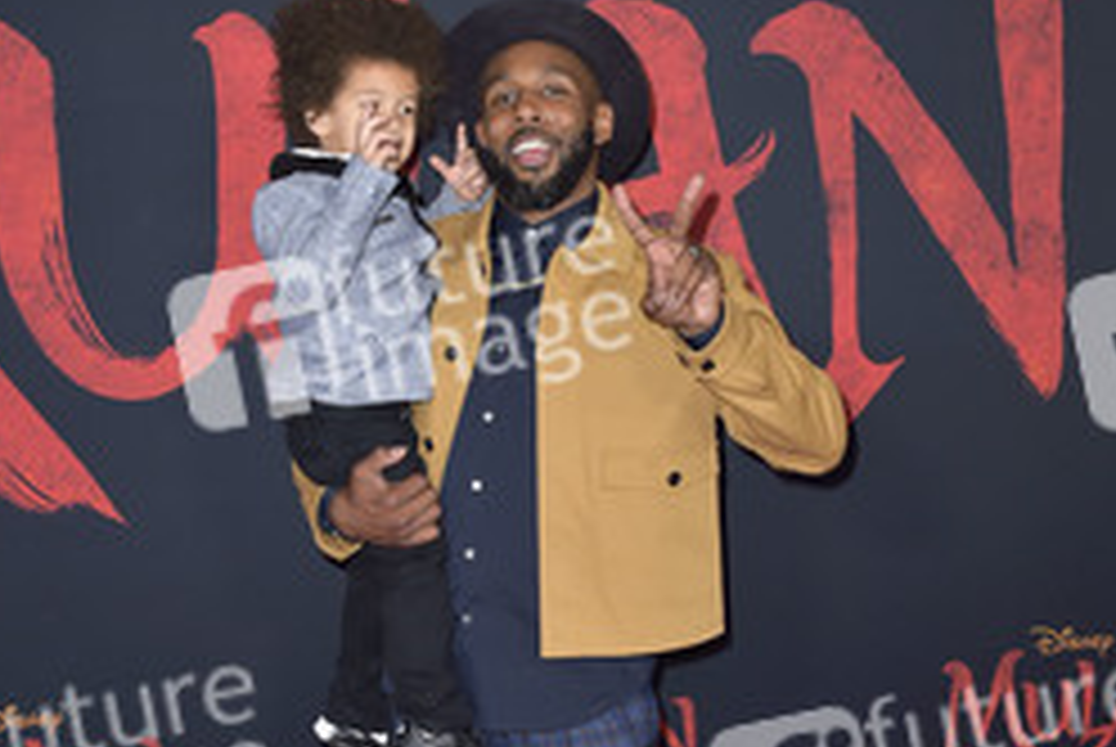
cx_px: 533
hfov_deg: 34.4
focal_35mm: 58
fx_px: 1800
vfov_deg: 23.2
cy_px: 549
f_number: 7.1
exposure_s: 1/250
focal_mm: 36
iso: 400
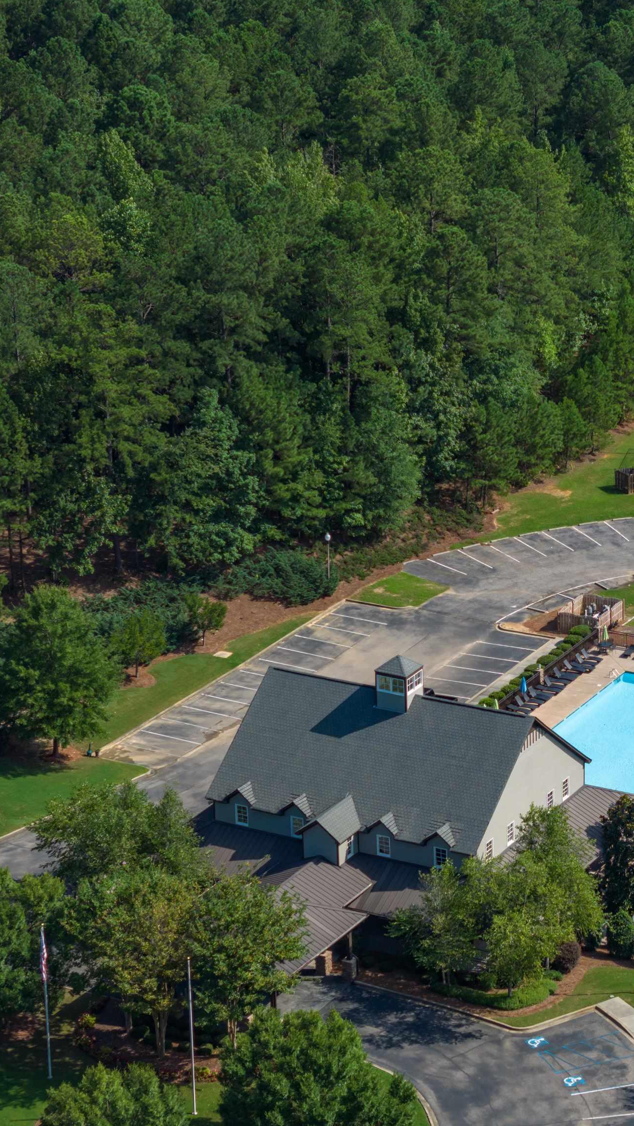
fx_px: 3048
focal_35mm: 102
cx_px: 631
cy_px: 562
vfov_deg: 20.9
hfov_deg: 11.8
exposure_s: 1/640
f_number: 2.8
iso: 100
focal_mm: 19.35
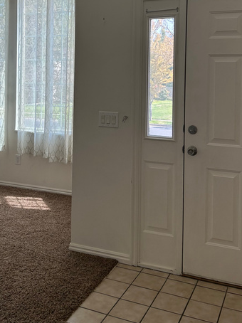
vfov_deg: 41.7
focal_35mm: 44
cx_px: 101
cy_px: 80
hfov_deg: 32.8
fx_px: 411
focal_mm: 5.7
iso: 50
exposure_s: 1/344
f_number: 1.5
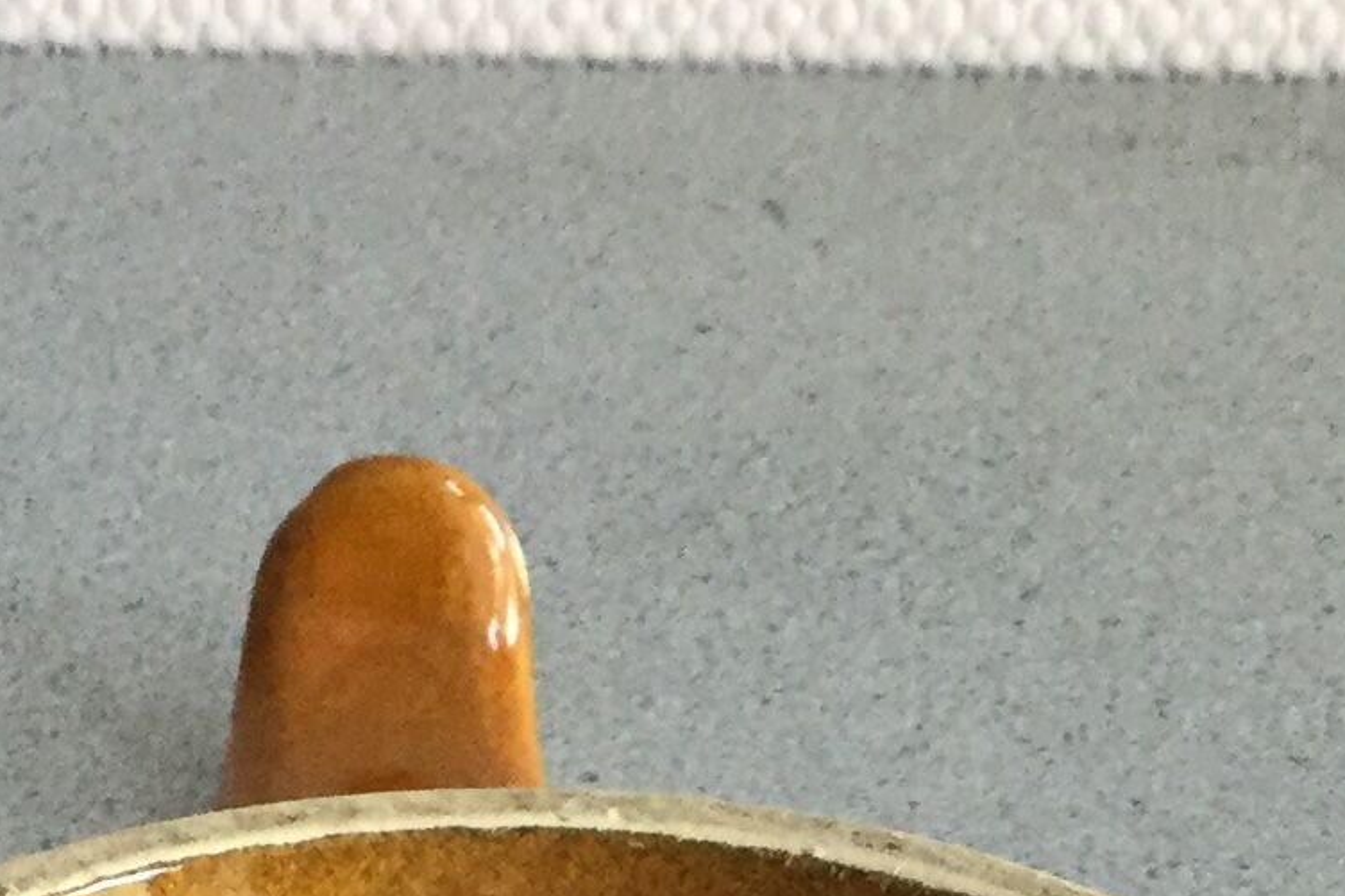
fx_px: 5229
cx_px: 365
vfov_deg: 9.1
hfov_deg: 14.6
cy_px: 1889
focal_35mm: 140
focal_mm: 3.3
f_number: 2.4
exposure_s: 1/33
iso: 125
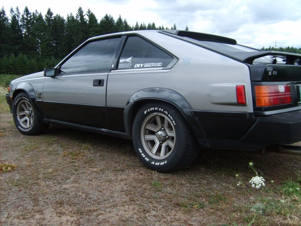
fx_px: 304
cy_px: 113
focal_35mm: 35
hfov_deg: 52.6
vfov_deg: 40.7
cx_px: 150
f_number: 2.8
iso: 50
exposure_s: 1/500
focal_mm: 5.8
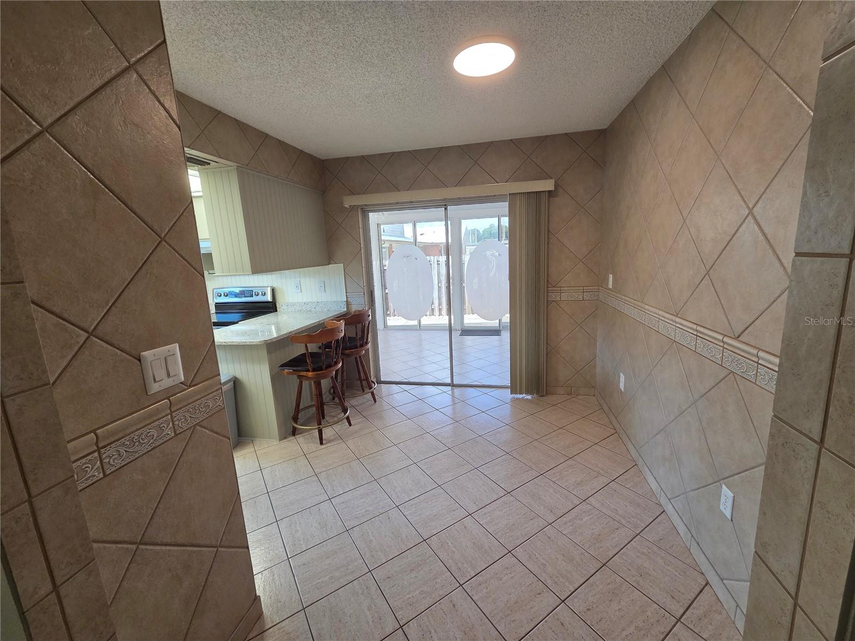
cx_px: 428
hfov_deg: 106.2
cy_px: 320
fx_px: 321
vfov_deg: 89.9
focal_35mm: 13
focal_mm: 2.2
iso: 160
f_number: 2.2
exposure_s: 1/120
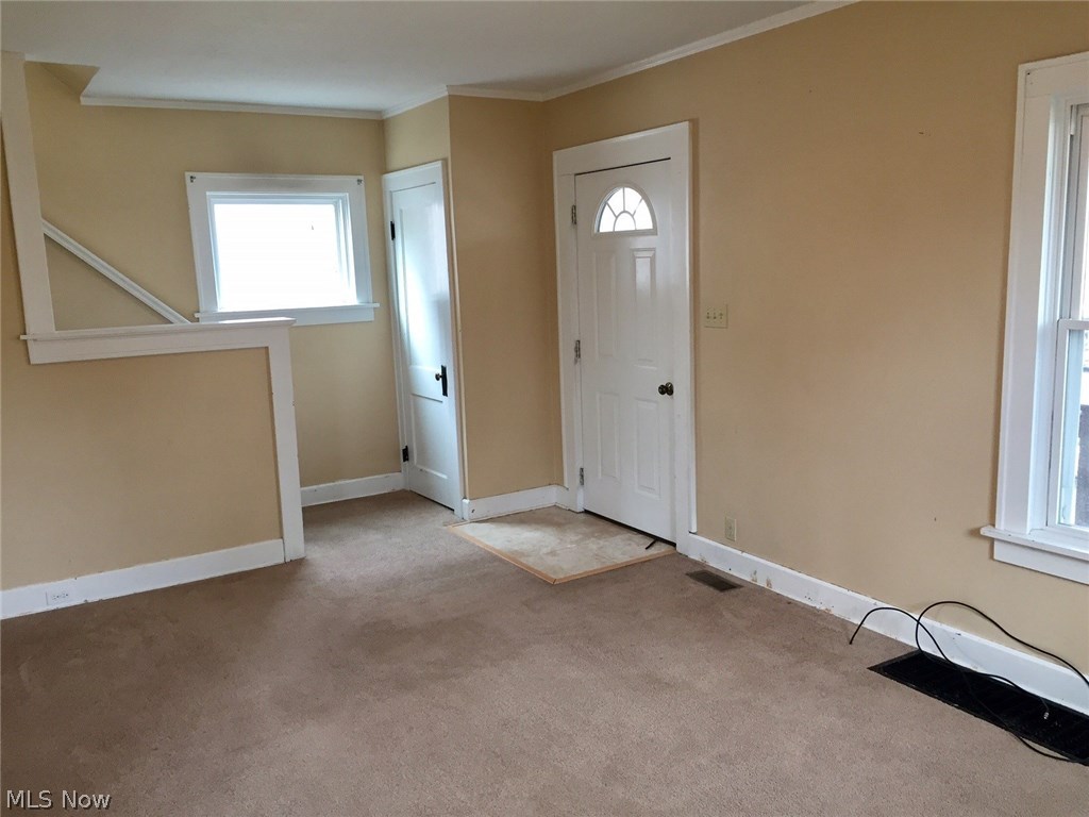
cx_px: 544
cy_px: 408
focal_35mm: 29
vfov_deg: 48.2
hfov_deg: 61.7
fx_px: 912
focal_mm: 4.15
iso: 80
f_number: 2.2
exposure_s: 1/30
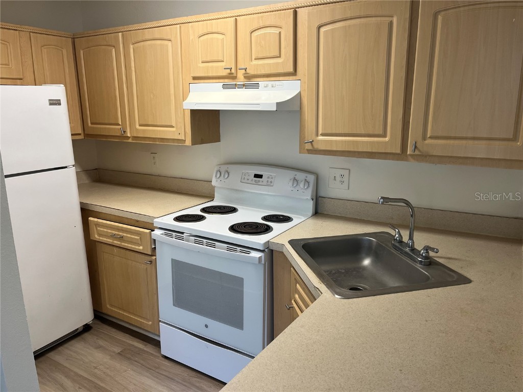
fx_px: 393
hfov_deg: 67.3
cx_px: 262
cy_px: 196
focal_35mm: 26
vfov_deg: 53.1
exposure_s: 1/60
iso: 80
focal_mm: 5.1
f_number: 1.6
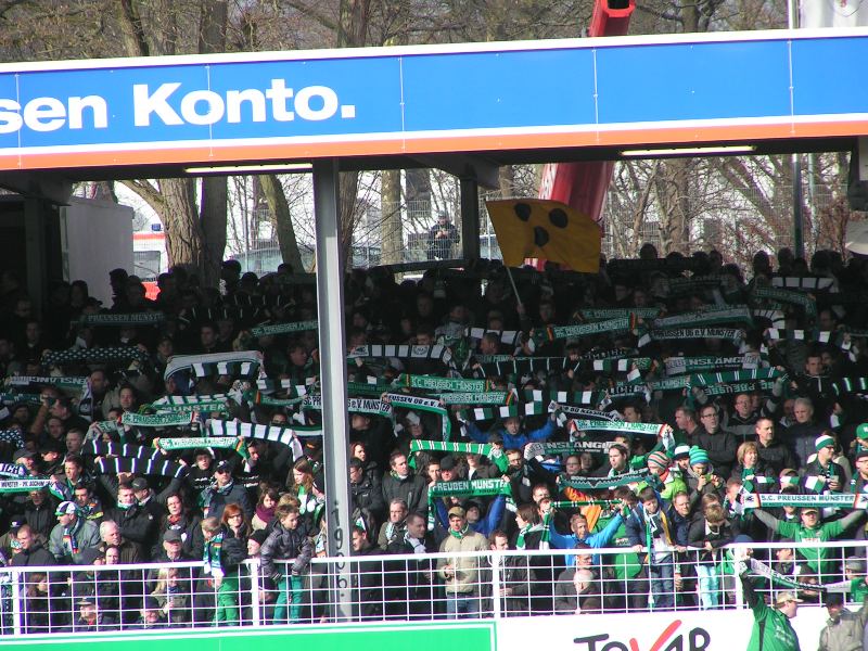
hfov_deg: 5.2
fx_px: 9529
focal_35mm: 380
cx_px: 434
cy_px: 326
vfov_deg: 3.9
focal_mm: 58
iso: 50
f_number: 4.5
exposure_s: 1/400
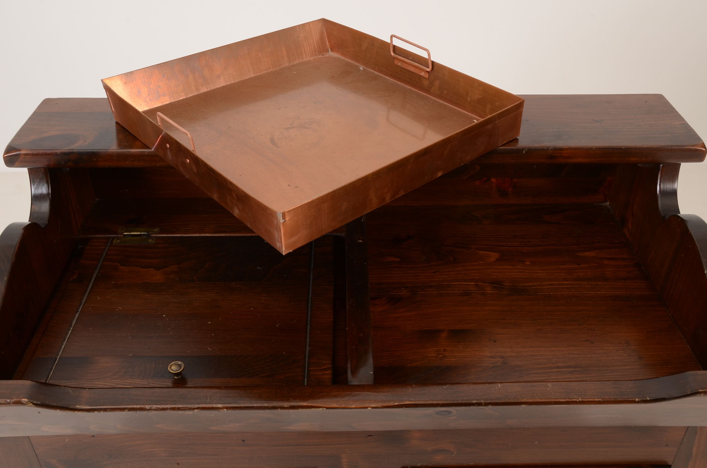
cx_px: 354
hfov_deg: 53.2
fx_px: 706
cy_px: 234
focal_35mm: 36
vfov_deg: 36.7
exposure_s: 1/125
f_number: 11
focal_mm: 24
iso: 200
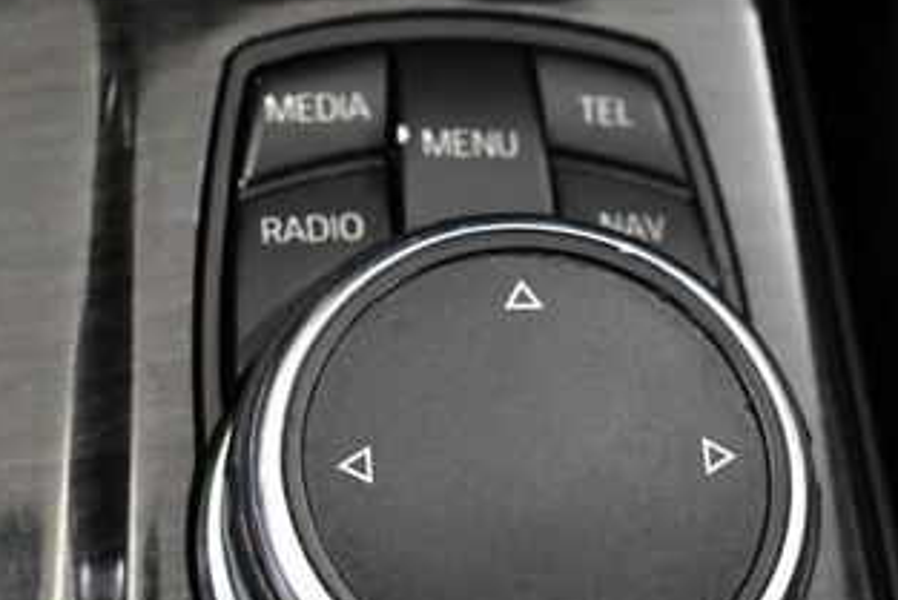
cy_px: 431
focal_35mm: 86
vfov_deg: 15.8
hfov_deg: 23.6
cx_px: 491
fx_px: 2146
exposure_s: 1/80
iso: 3200
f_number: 3.8
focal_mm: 21
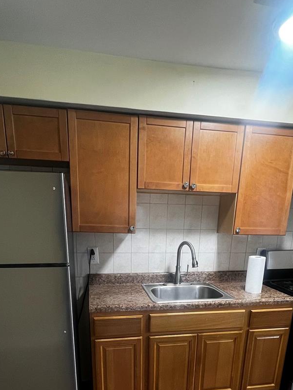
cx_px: 144
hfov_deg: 54.9
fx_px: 282
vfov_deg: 63.3
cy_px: 313
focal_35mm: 25
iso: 320
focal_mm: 1.57
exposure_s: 1/60
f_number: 1.8
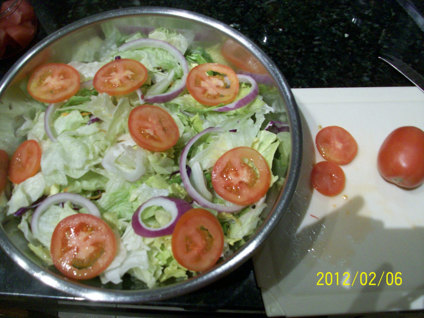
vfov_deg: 41.8
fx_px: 416
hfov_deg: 54.0
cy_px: 159
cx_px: 212
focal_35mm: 34
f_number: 2.8
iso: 160
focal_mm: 5.7
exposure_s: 1/18.5
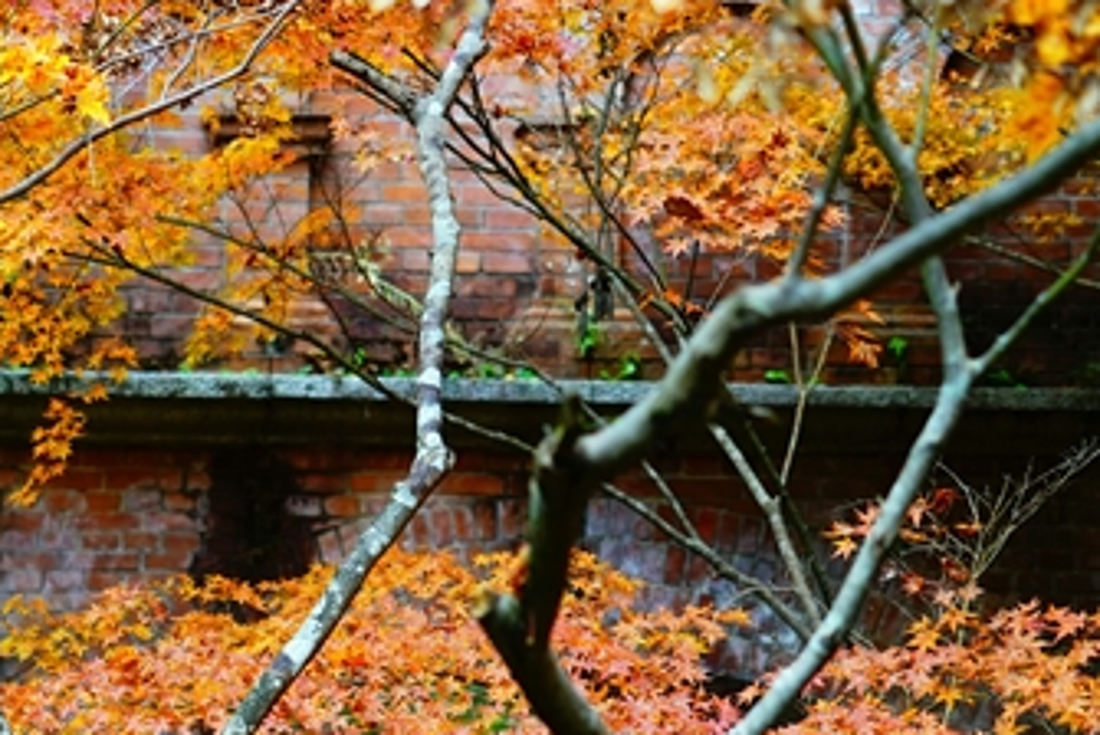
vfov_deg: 14.7
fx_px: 2844
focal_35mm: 93
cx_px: 200
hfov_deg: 21.6
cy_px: 582
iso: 200
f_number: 4
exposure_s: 1/45
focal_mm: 39
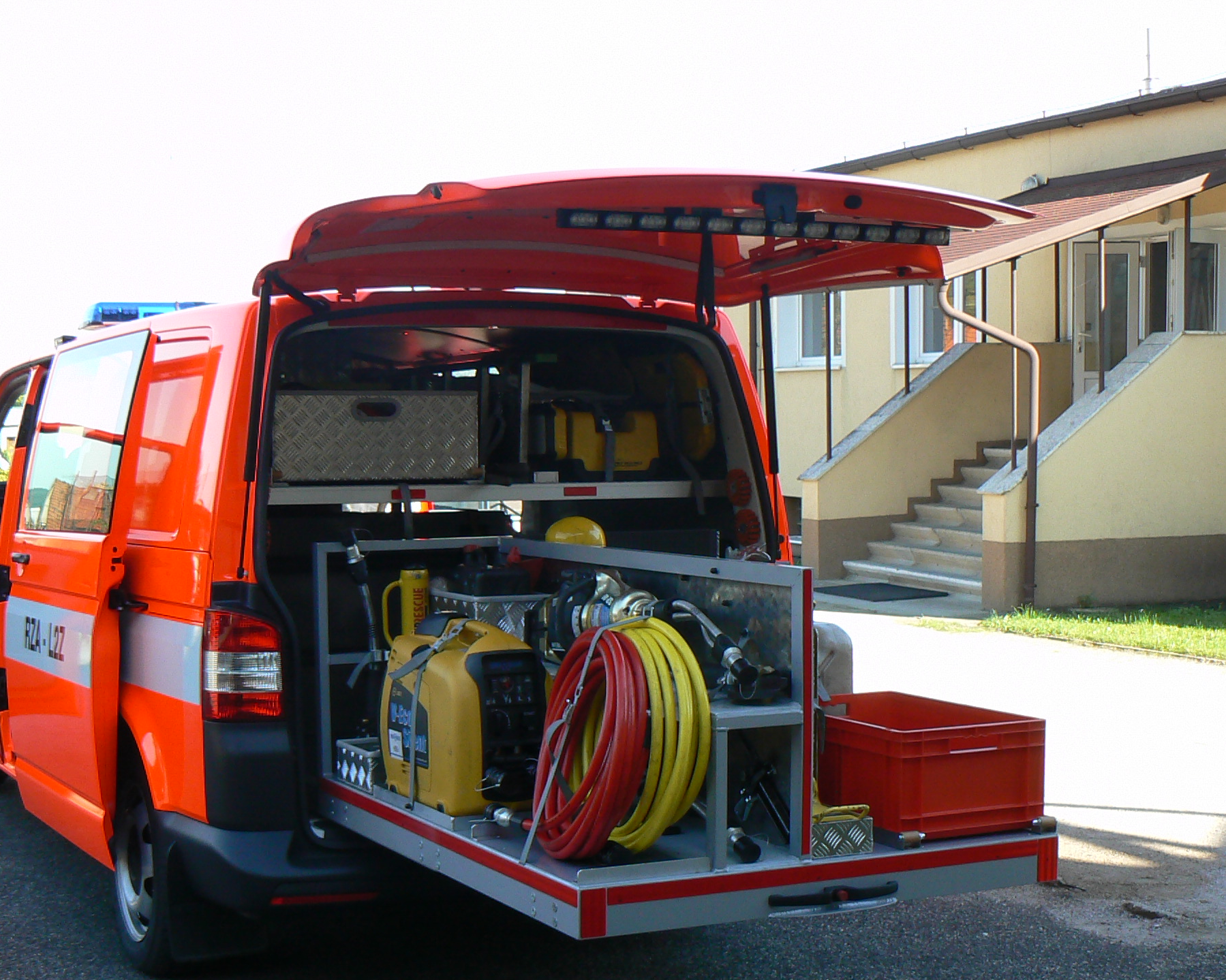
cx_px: 472
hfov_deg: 34.0
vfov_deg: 27.4
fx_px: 1996
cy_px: 654
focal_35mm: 55
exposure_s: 1/125
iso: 80
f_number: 5
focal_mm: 6
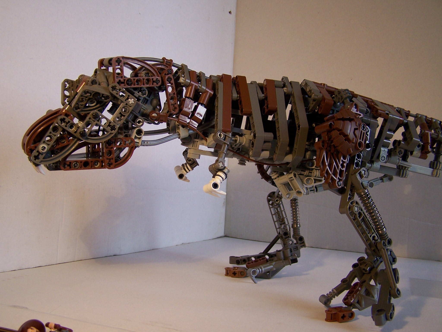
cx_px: 221
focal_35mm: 38
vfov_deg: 37.7
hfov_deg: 49.0
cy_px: 166
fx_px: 485
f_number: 2.8
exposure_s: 1/40
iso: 80
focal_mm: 6.3
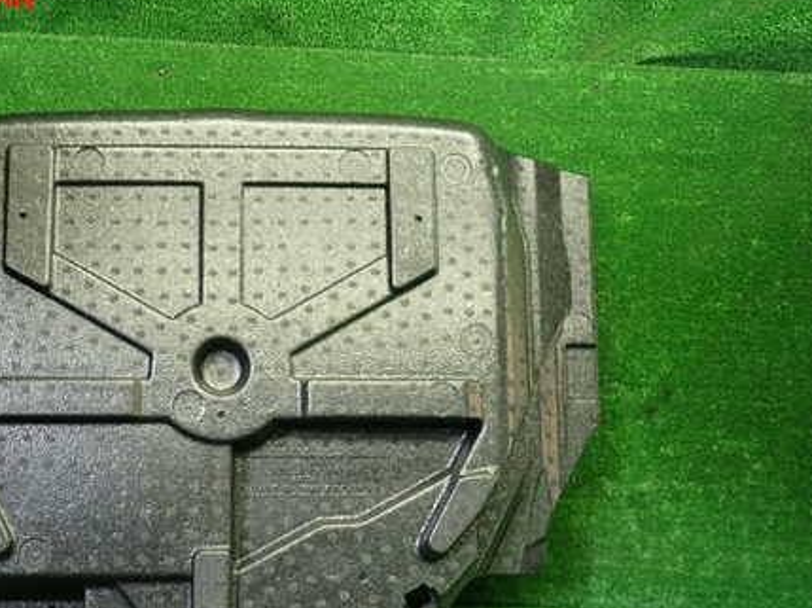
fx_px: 820
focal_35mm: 35
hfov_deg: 51.5
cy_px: 398
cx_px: 257
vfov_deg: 40.2
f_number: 2
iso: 200
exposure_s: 1/50
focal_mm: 4.5
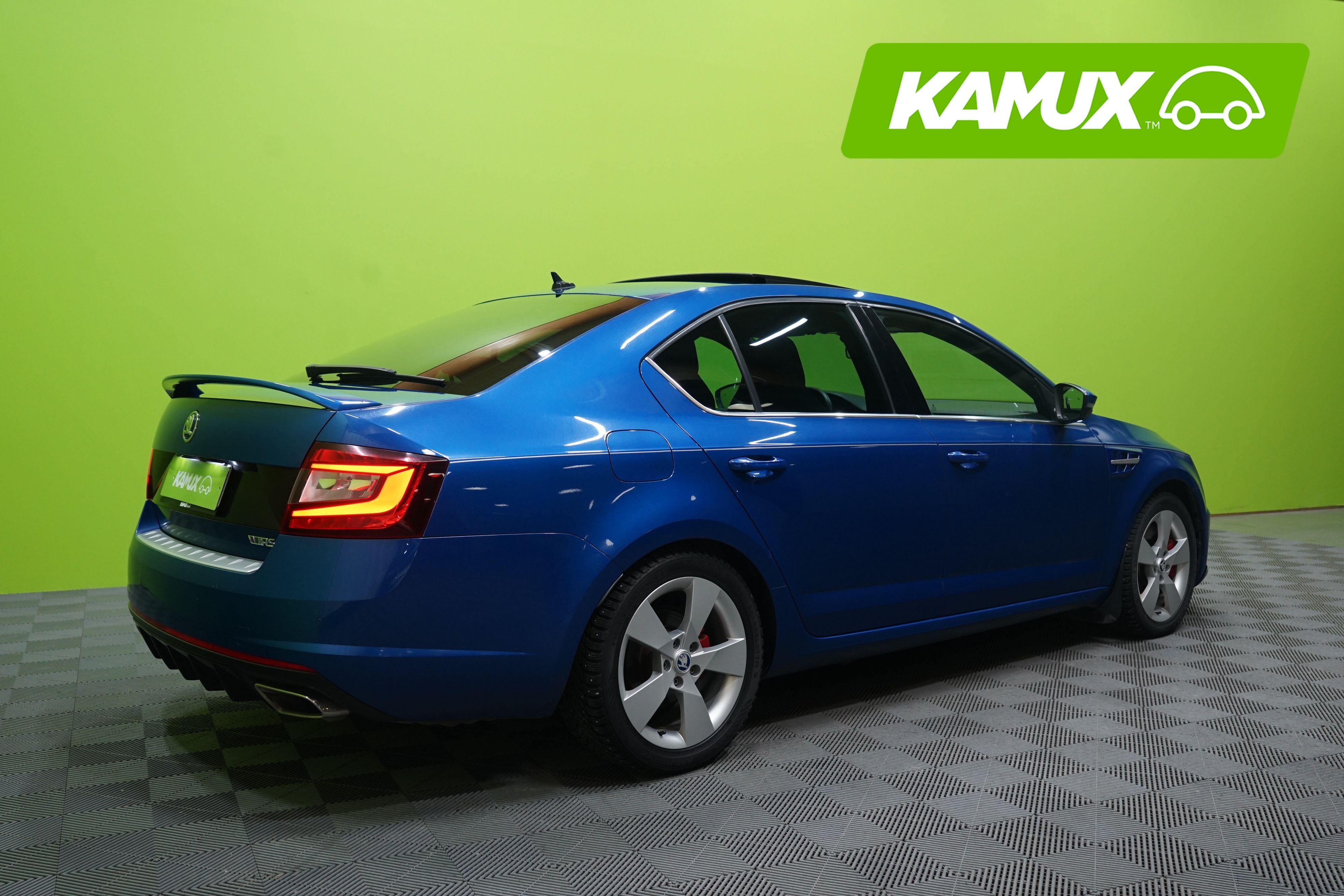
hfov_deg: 60.3
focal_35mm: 31
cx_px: 672
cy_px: 448
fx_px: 1157
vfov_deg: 42.3
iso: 1000
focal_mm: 31
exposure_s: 1/20
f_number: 5
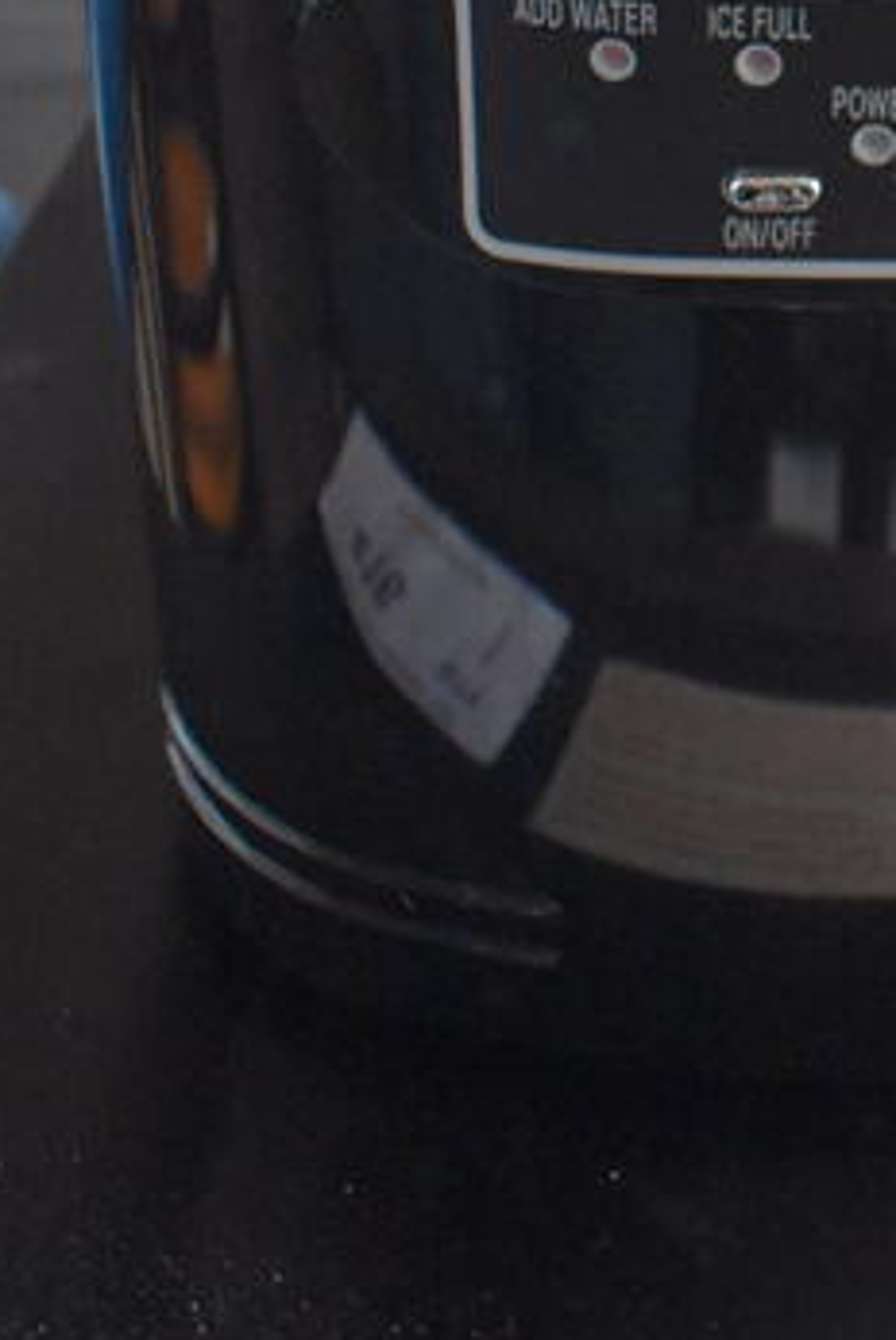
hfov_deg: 18.4
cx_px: 1031
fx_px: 2645
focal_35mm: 71
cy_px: -226
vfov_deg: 25.7
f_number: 3.5
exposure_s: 1/125
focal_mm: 18
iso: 6400
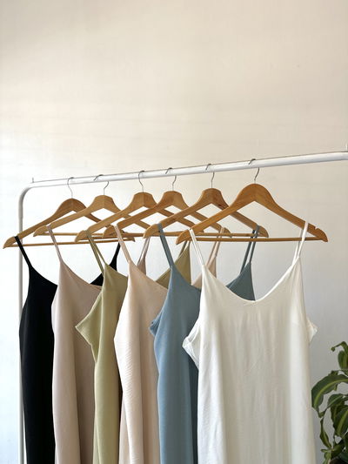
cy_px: 232
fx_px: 322
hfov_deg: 56.8
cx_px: 174
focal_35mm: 24
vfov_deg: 71.6
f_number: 1.78
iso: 80
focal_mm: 6.86
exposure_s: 1/121
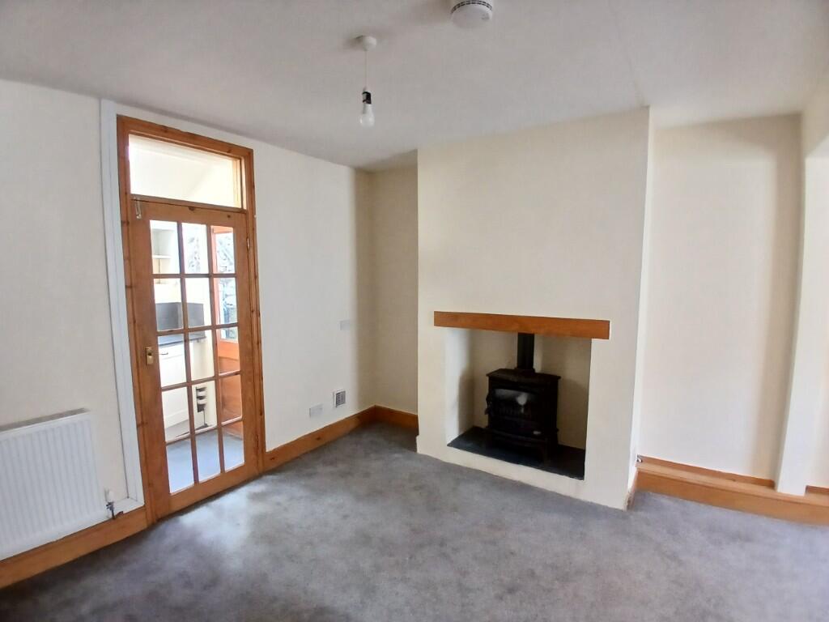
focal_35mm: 17
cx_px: 414
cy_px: 311
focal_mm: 1.4
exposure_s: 1/33.3
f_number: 2.2
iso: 250
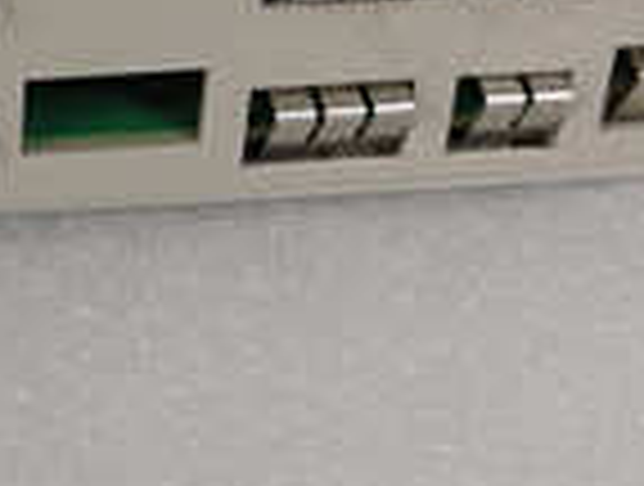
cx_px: -180
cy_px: 90
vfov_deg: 13.1
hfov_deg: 16.5
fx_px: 2108
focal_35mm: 113
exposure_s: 1/130
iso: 50
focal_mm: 3.95
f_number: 1.8
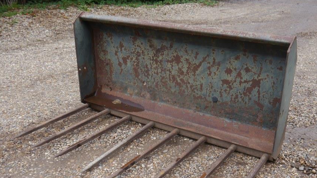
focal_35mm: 42
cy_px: 127
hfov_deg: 48.2
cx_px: 183
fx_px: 353
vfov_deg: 28.1
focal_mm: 16
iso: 160
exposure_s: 1/160
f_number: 5
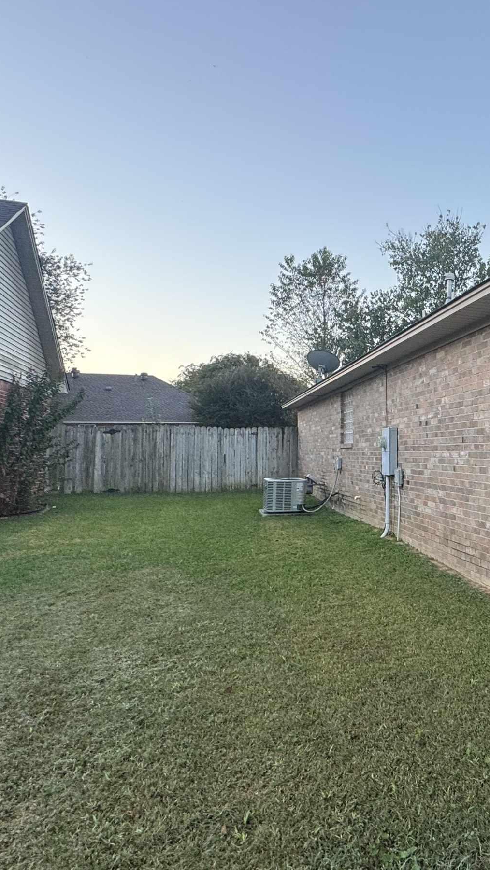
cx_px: 469
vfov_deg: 71.8
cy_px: 408
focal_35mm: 26
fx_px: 600
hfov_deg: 40.0
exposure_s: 1/99
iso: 100
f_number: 2.2
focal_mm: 2.22
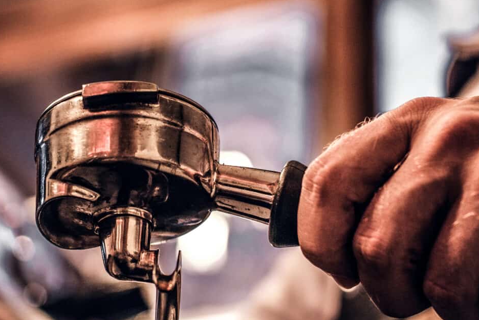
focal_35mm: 116
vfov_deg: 11.8
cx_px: 191
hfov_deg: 17.6
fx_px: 1543
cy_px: 166
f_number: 2
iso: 400
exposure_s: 1/125
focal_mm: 35
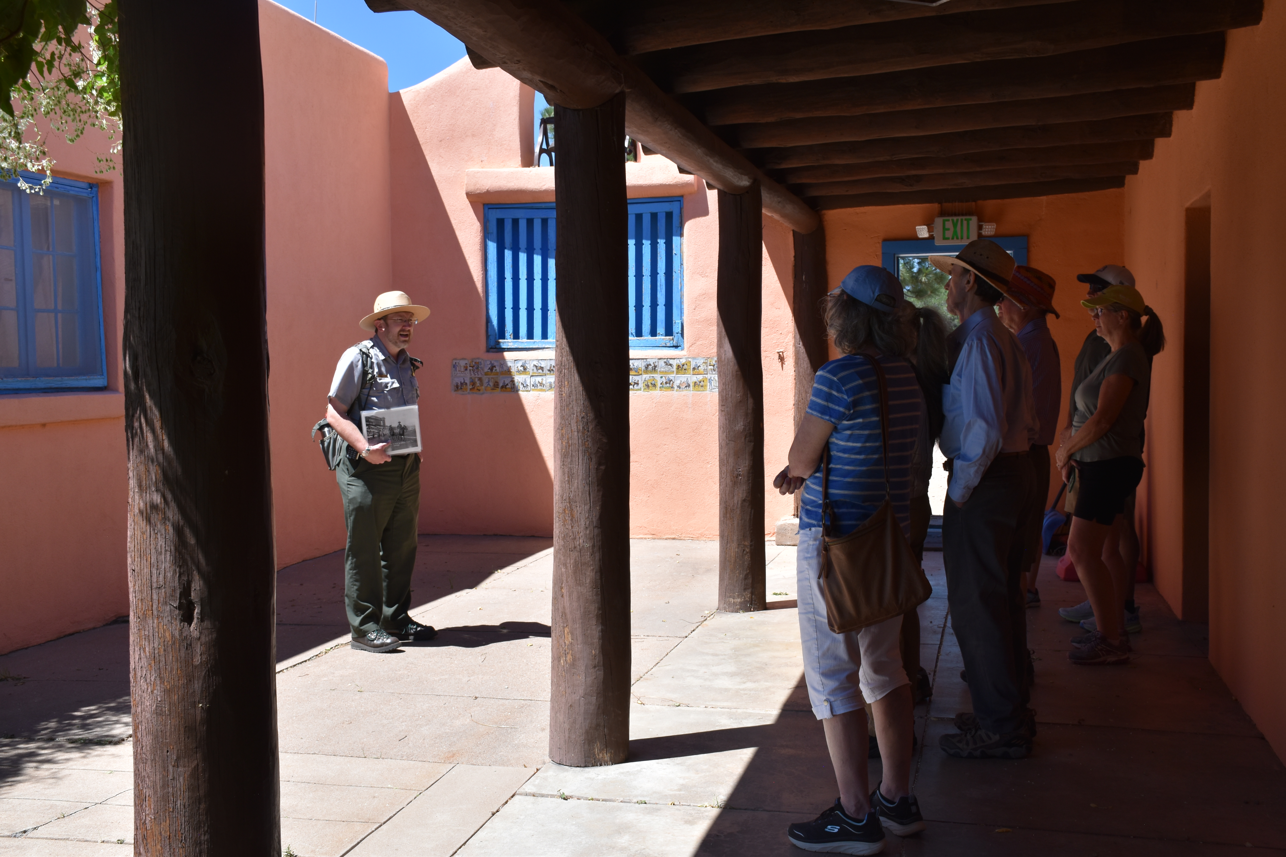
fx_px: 1393
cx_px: 643
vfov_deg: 34.2
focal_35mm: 39
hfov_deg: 49.6
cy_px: 428
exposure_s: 1/320
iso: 200
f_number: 9
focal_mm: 26
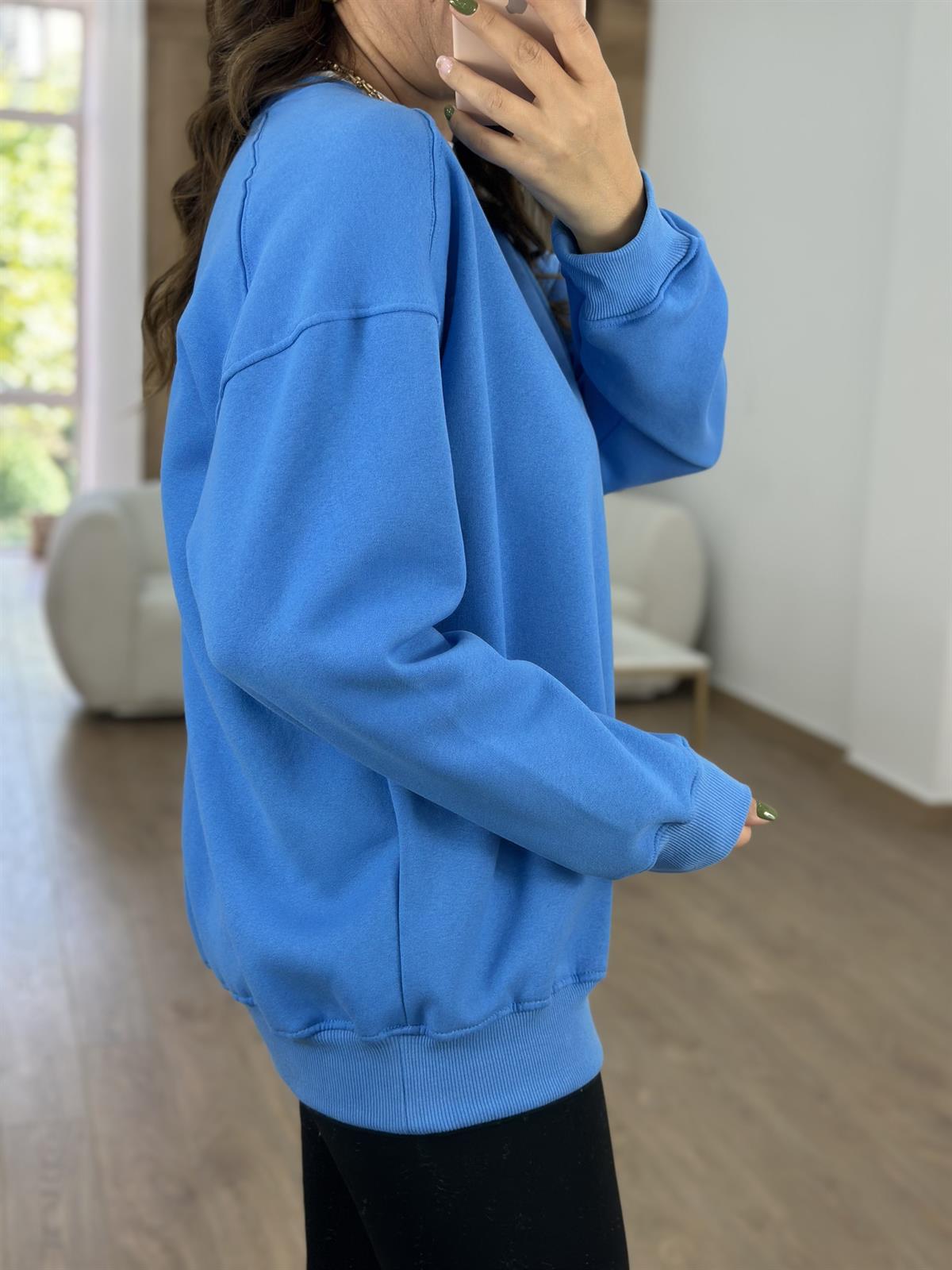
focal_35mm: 48
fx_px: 1760
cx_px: 476
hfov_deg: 30.3
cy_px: 635
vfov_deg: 39.7
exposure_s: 1/205
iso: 80
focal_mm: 6.86
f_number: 1.78
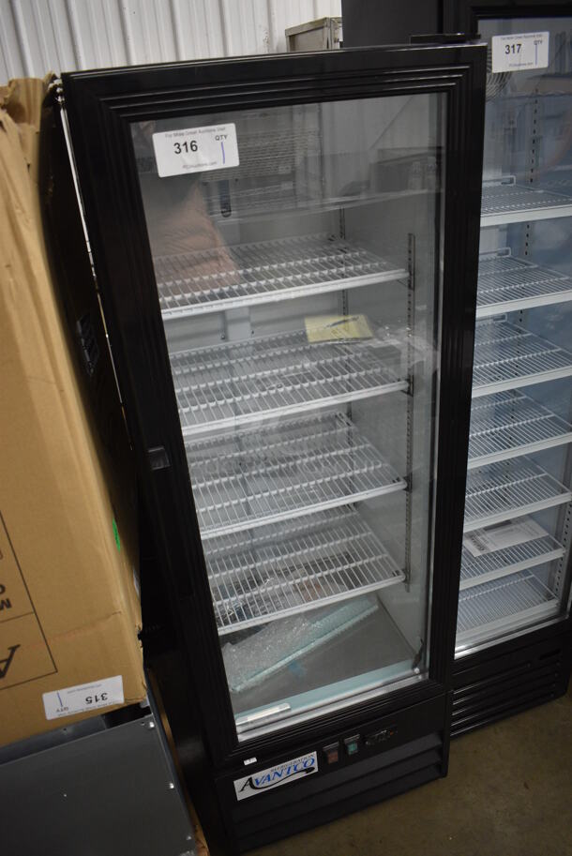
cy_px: 428
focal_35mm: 27
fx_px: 642
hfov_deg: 48.0
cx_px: 286
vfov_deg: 67.3
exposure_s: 1/125
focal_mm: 18
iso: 1250
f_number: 3.5
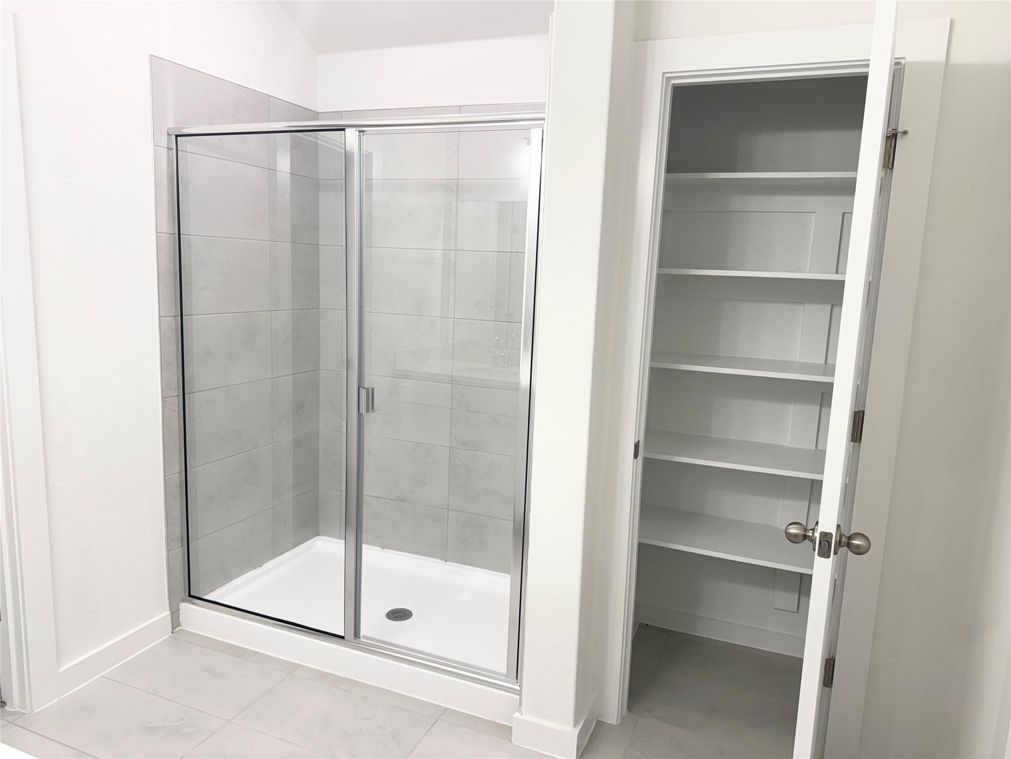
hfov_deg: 71.6
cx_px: 506
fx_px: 701
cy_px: 380
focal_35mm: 24
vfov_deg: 56.8
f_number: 1.78
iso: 100
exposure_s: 1/120
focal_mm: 6.76
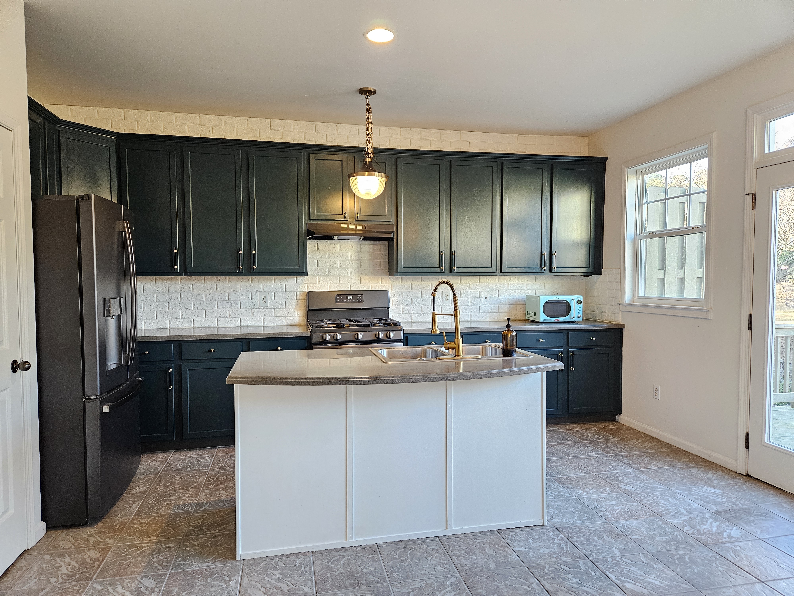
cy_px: 298
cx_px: 397
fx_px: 528
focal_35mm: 23
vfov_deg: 58.9
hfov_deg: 73.9
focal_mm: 5.4
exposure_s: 1/120
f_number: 1.8
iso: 800
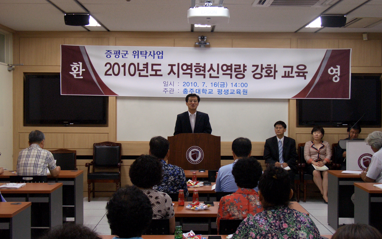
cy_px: 109
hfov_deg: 35.7
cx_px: 192
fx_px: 593
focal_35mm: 57
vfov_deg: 22.7
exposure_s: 1/40
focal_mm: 11.3
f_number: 3.2
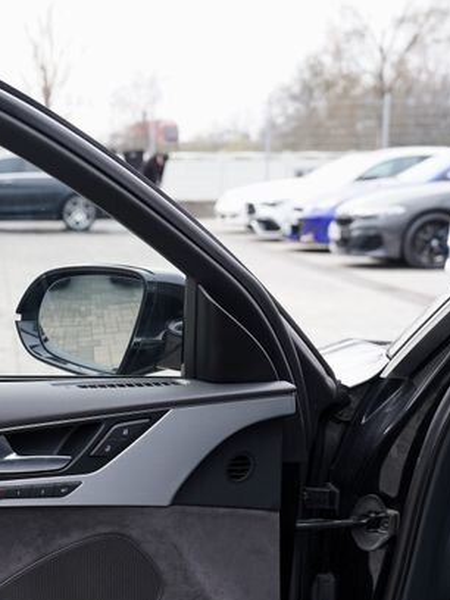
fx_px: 1421
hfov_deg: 17.2
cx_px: -82
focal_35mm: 82
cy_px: 465
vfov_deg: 23.5
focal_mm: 34
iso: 100
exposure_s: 1/100
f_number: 4.5
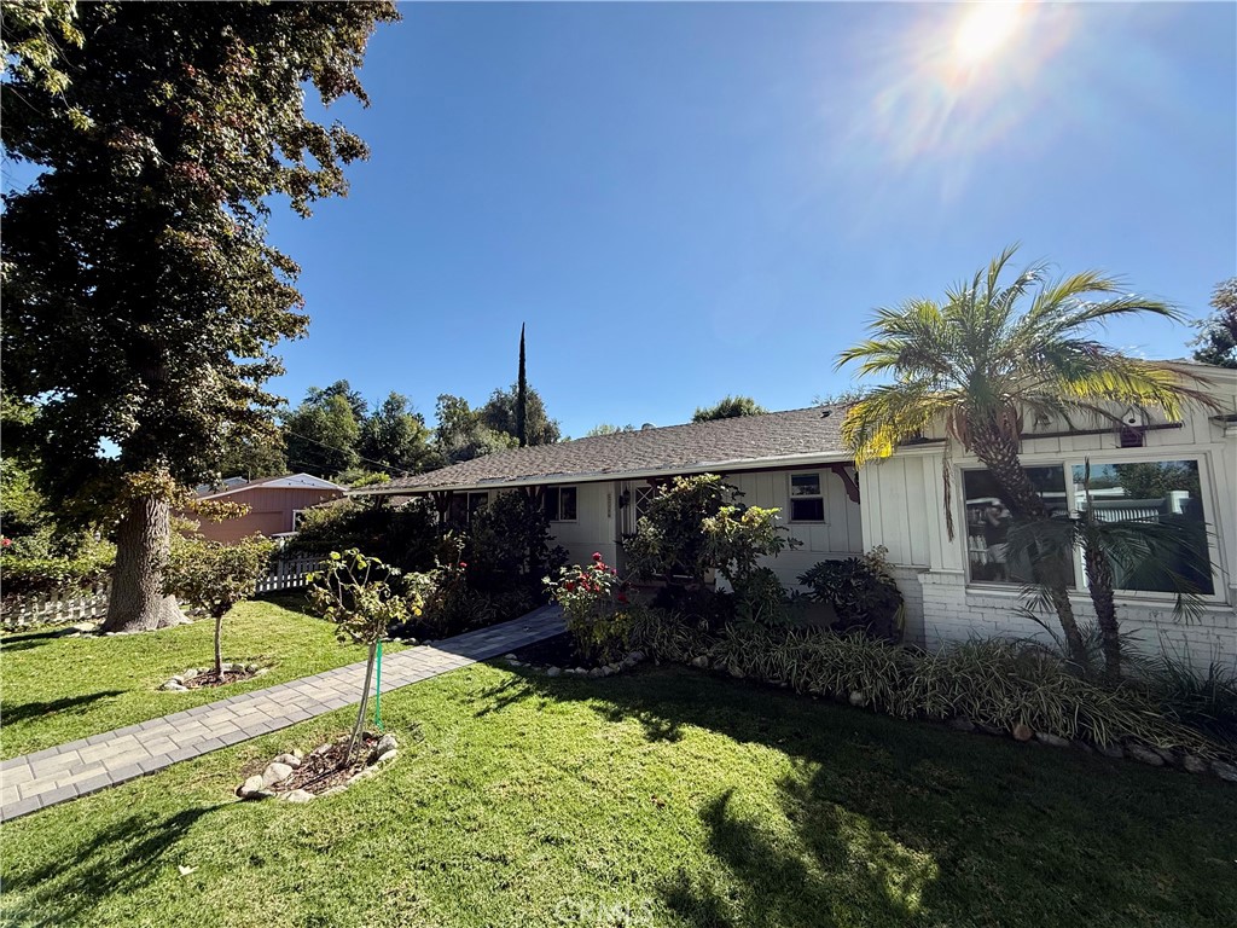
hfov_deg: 102.1
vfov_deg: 85.7
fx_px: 500
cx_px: 618
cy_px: 464
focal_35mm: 14
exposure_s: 1/1961
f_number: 2.2
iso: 50
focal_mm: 2.22
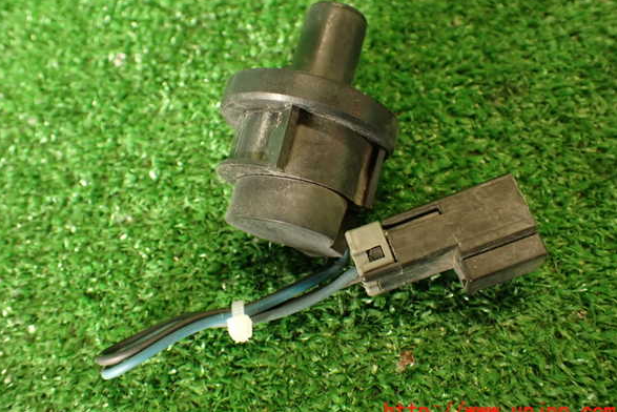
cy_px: 189
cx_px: 306
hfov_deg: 55.8
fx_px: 583
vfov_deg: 38.9
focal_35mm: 34
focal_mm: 5.79
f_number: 2.4
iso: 200
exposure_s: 1/30
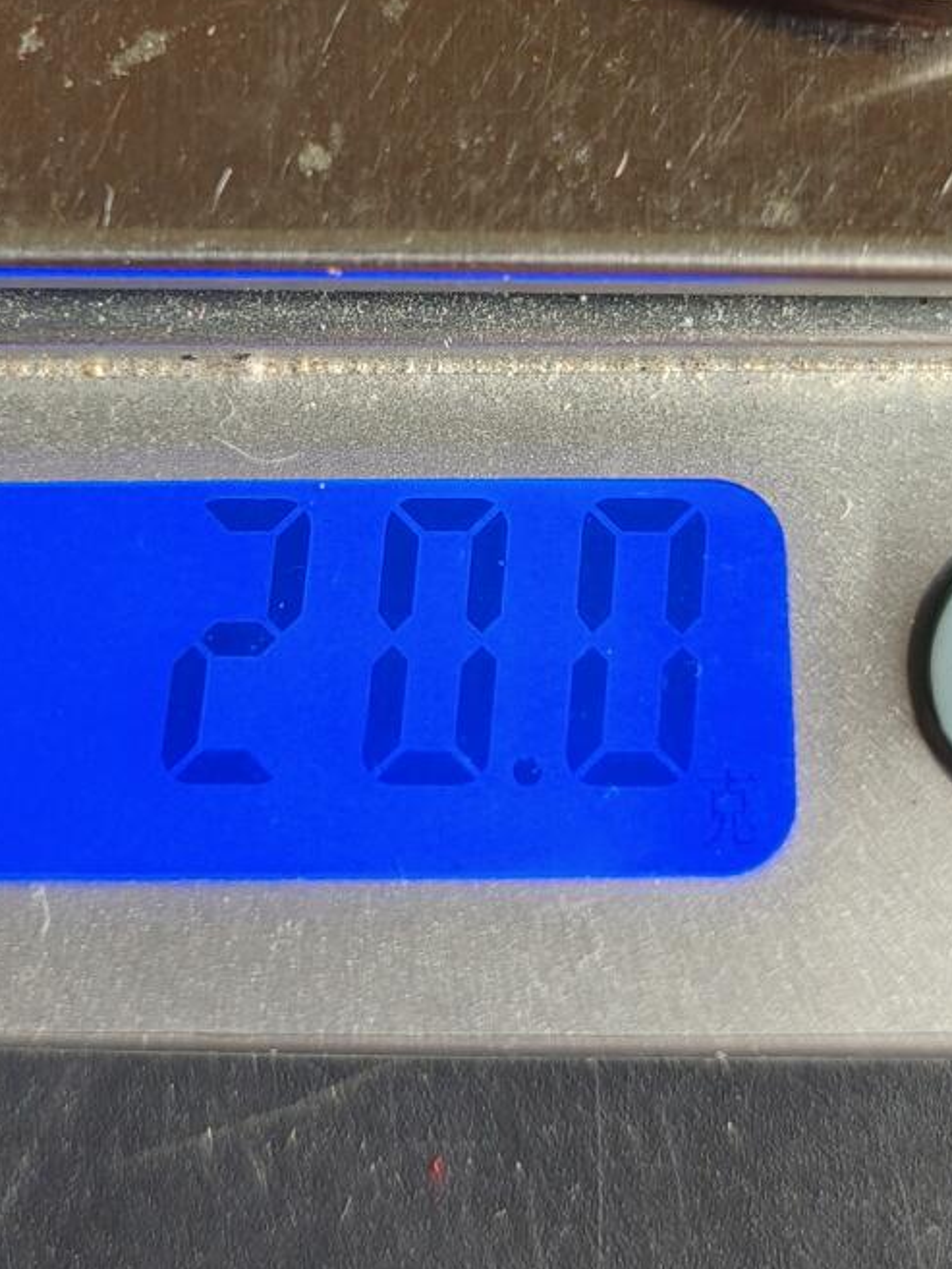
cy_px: 265
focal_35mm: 63
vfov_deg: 30.0
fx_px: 2309
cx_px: 427
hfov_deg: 23.3
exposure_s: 1/100
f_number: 1.6
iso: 640
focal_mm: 6.06
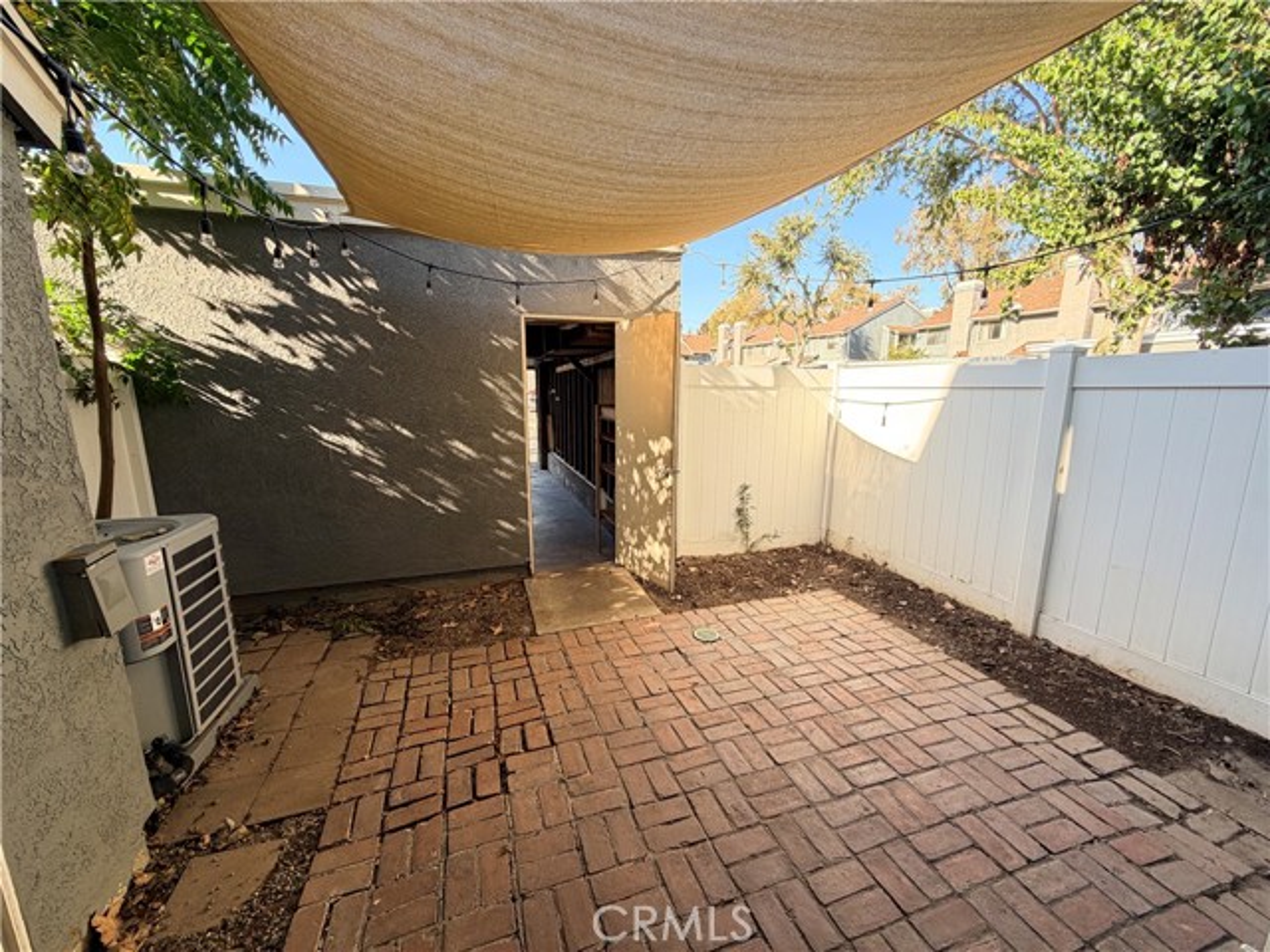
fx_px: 514
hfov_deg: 102.1
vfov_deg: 85.7
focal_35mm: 14
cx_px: 635
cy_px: 476
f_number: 2.2
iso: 50
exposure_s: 1/129
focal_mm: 2.22
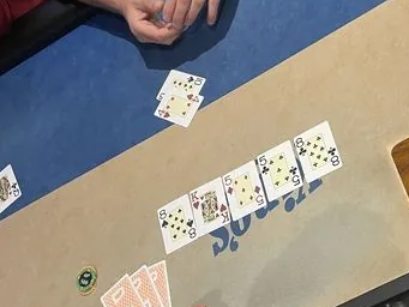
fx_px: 721
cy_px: 195
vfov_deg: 24.0
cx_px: 307
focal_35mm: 61
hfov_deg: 31.1
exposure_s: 1/50
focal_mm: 4.2
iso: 100
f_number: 1.6
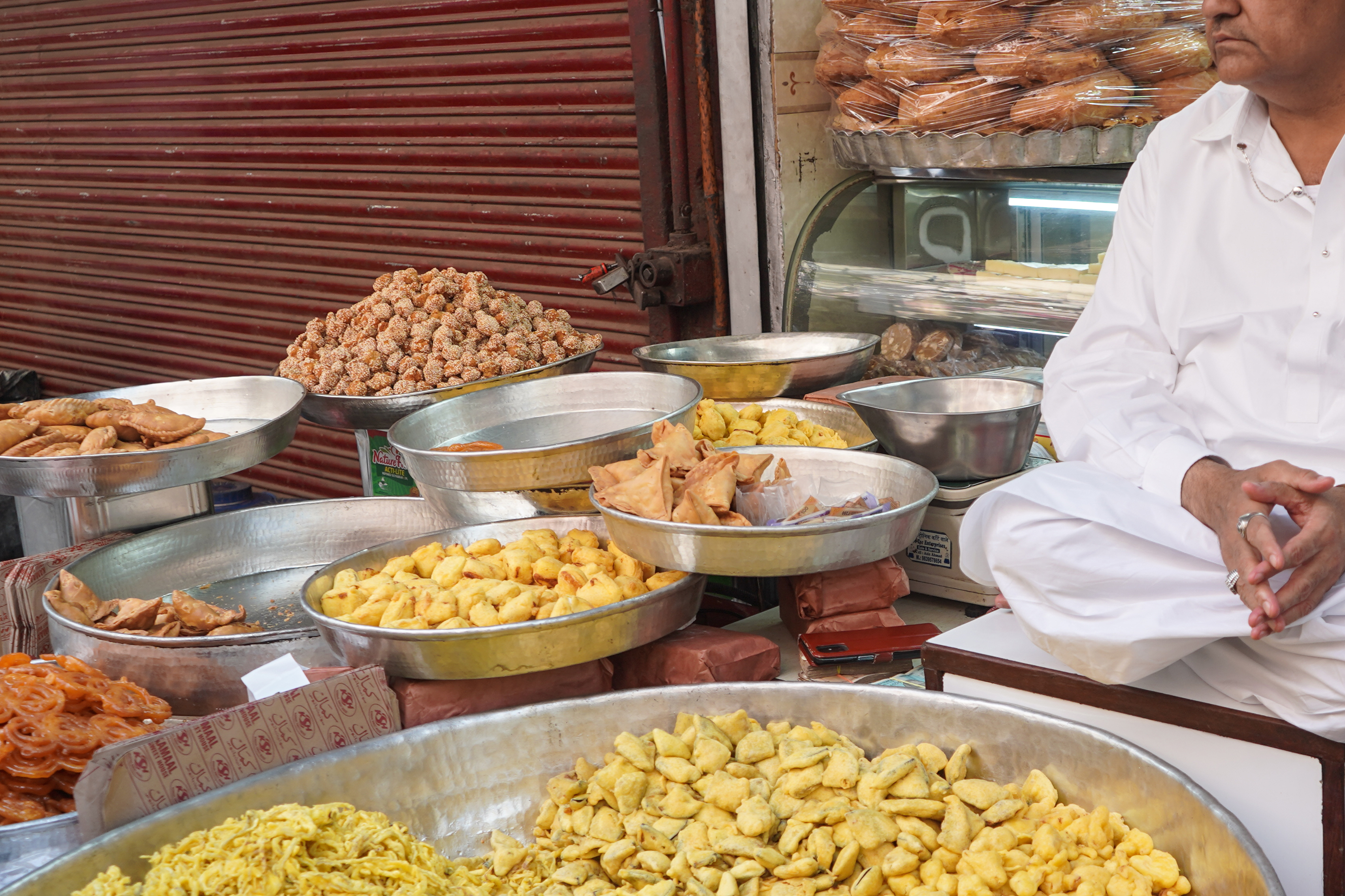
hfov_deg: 40.9
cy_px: 498
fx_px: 1793
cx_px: 801
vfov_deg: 28.1
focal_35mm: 48
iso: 200
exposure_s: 1/160
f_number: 4
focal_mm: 28
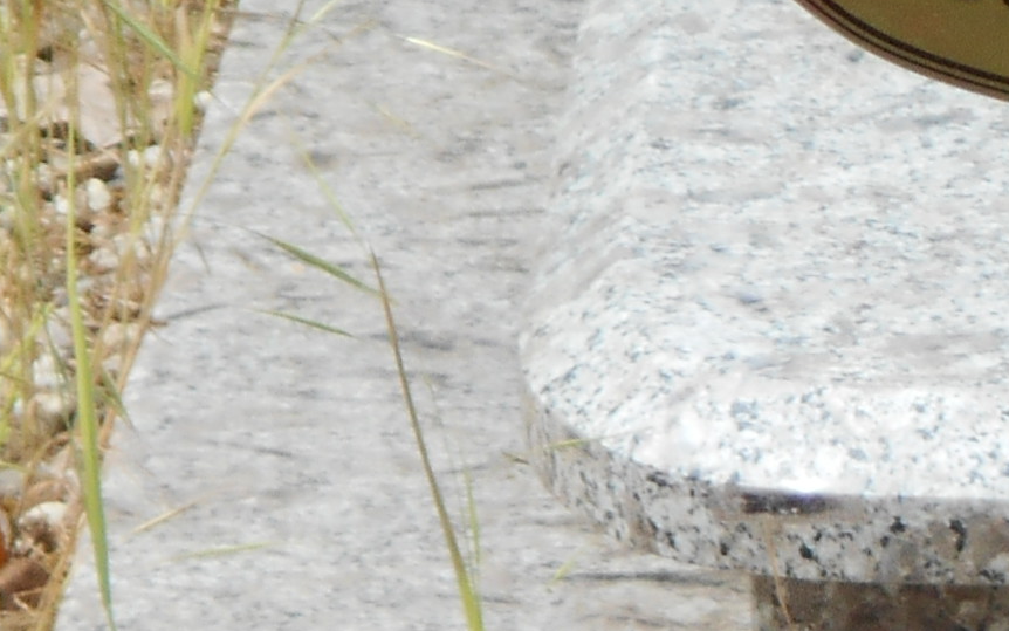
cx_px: 1208
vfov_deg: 2.3
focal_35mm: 583
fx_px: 16034
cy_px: -376
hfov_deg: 3.6
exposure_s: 1/125
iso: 80
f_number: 6.5
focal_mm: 23
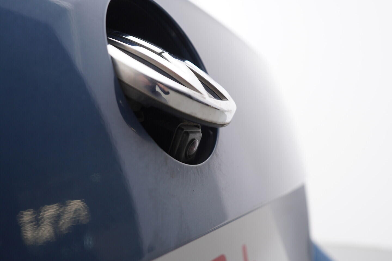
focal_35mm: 36
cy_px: 130
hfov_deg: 53.1
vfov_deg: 36.9
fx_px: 392
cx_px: 196
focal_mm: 24
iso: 125
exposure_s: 1/60
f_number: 3.5
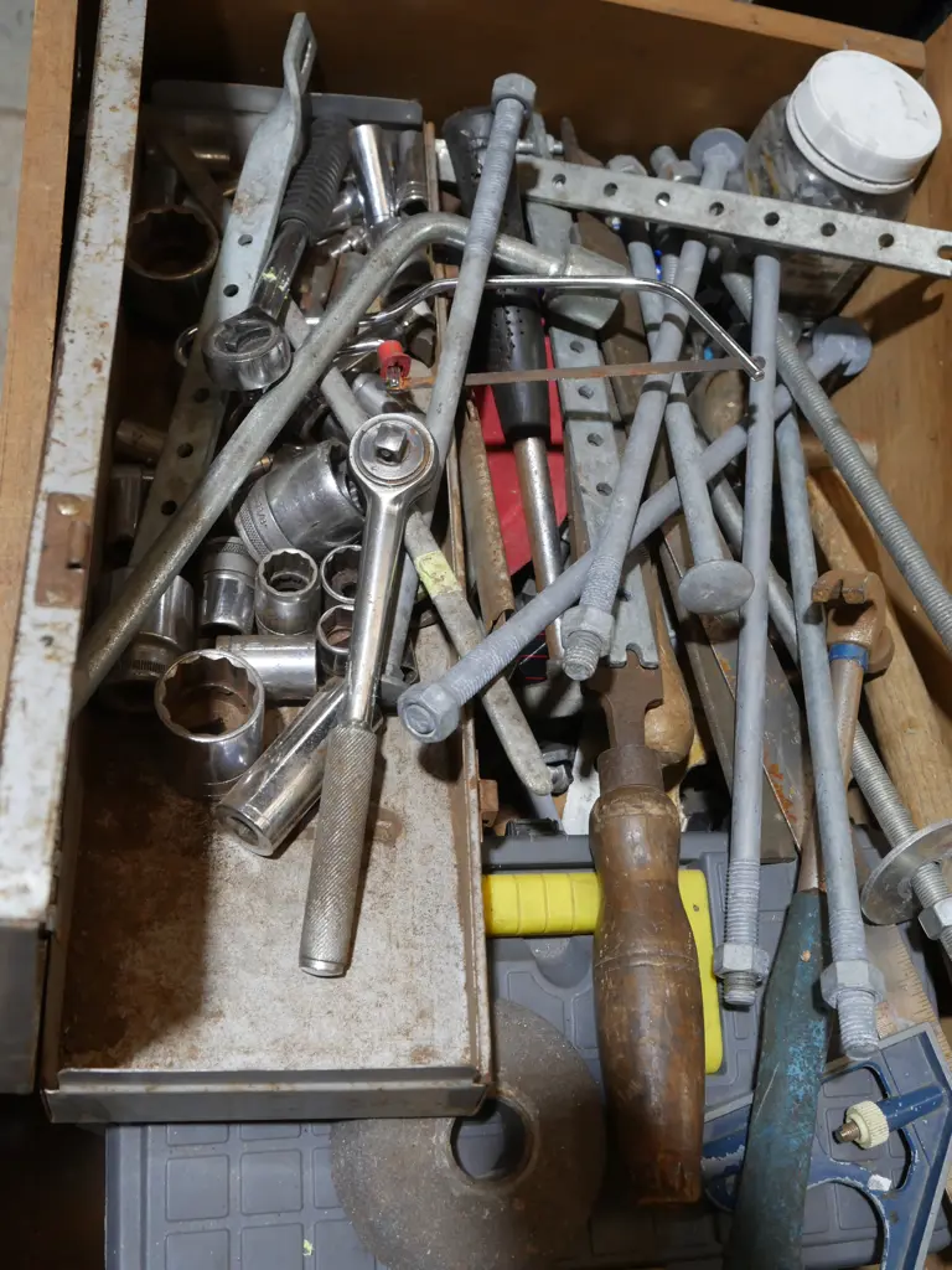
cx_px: 476
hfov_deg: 36.0
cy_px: 635
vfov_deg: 46.8
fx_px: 1467
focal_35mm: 40
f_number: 5.6
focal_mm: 20
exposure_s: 1/60
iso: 640
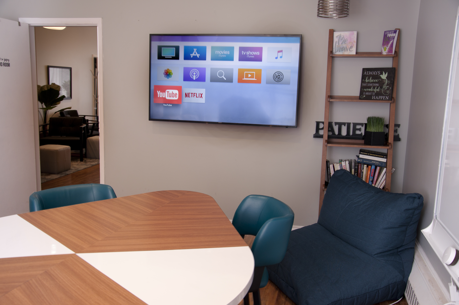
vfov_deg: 36.8
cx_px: 230
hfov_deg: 53.2
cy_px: 152
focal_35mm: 36
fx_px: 458
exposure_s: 1/100
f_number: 5
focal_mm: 24
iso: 250
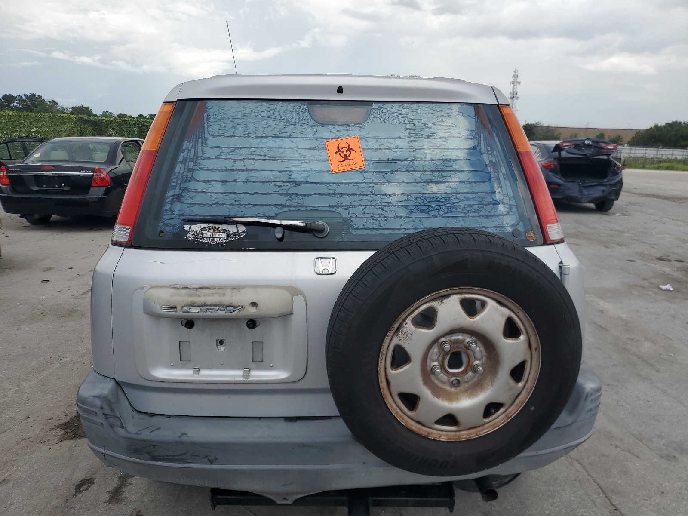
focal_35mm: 26
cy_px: 258
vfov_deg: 53.1
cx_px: 344
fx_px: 517
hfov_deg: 67.3
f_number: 1.5
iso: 50
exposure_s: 1/2500
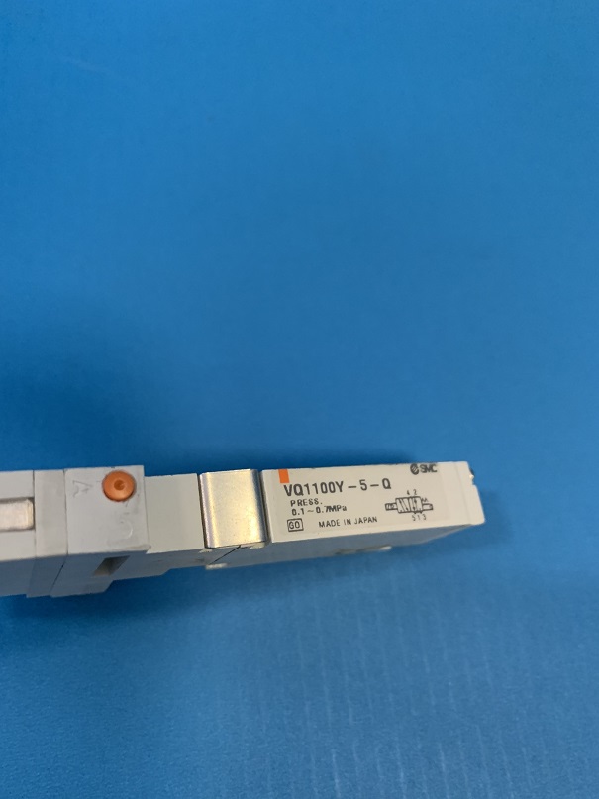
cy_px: 400
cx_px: 300
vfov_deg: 67.3
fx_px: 600
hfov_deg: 53.1
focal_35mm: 26
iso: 320
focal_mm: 4.25
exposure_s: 1/50
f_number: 1.8
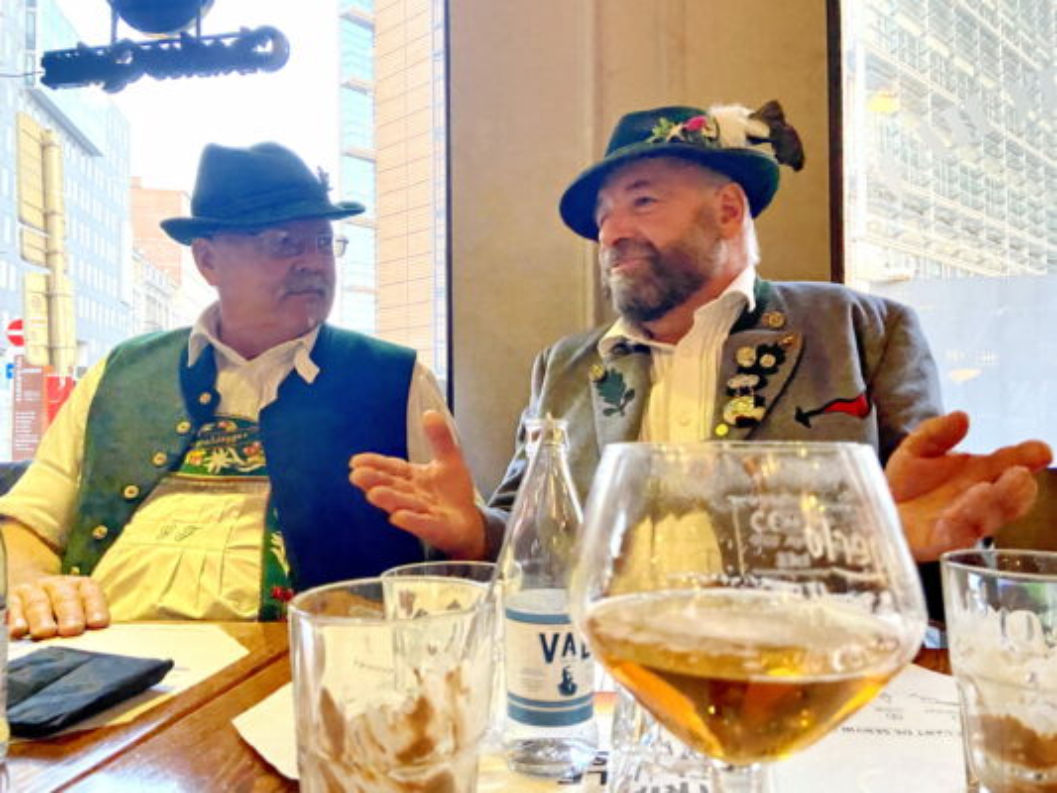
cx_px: 528
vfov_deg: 53.1
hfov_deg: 67.3
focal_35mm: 26
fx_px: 794
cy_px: 396
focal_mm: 4.25
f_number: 1.8
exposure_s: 1/36
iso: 640
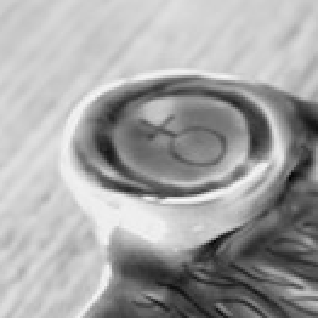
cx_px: 420
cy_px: 381
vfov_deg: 7.5
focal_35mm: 233
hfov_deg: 7.4
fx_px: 2422
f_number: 4.5
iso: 400
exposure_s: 1/80
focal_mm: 40
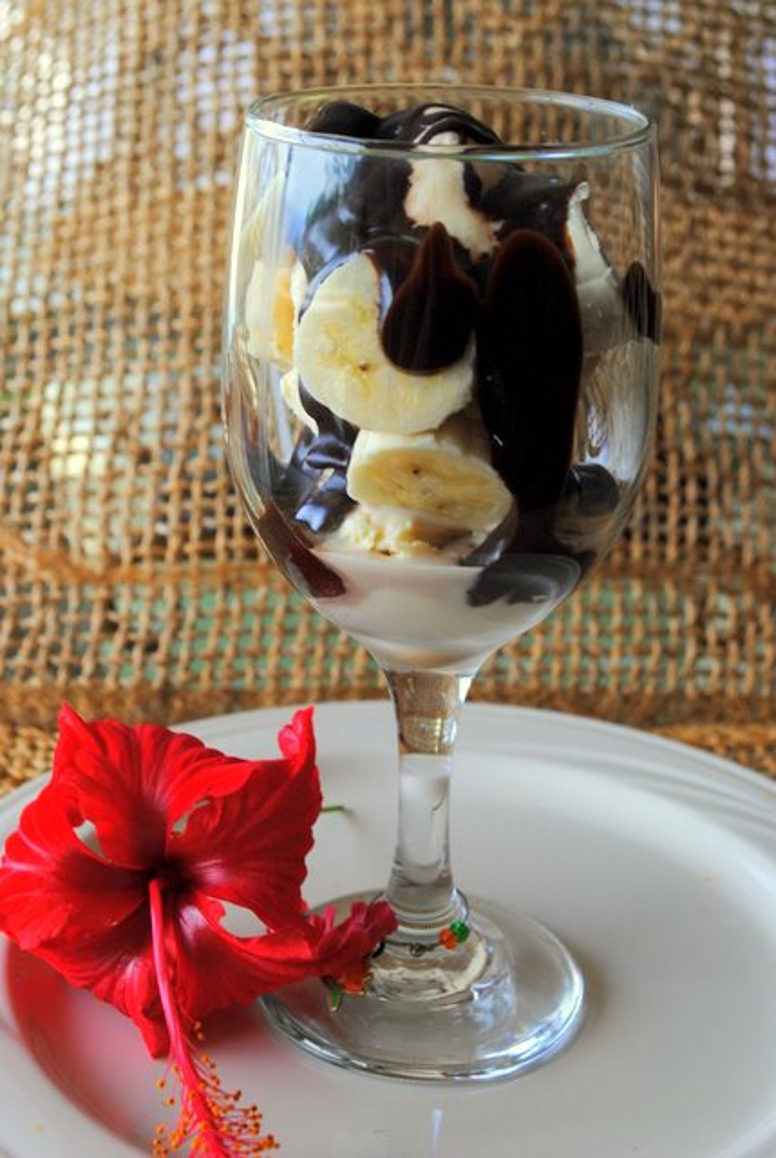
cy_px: 579
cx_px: 388
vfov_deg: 33.3
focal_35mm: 60
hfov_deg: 22.7
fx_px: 1933
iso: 160
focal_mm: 40
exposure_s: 1/60
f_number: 8
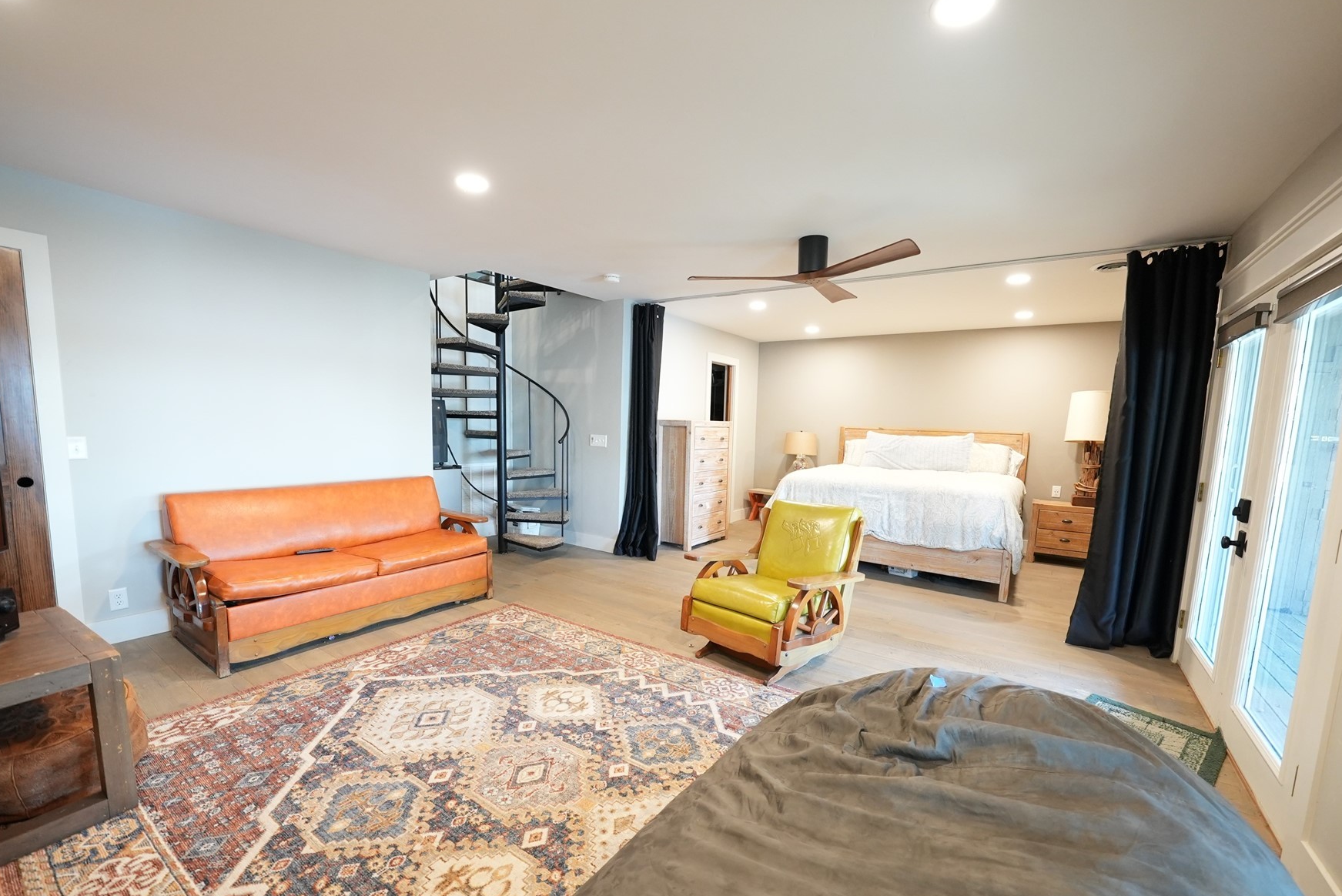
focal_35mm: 14
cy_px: 488
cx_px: 666
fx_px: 522
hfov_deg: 104.2
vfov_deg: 81.1
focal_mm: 12
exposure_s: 1/160
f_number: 2.8
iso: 4000
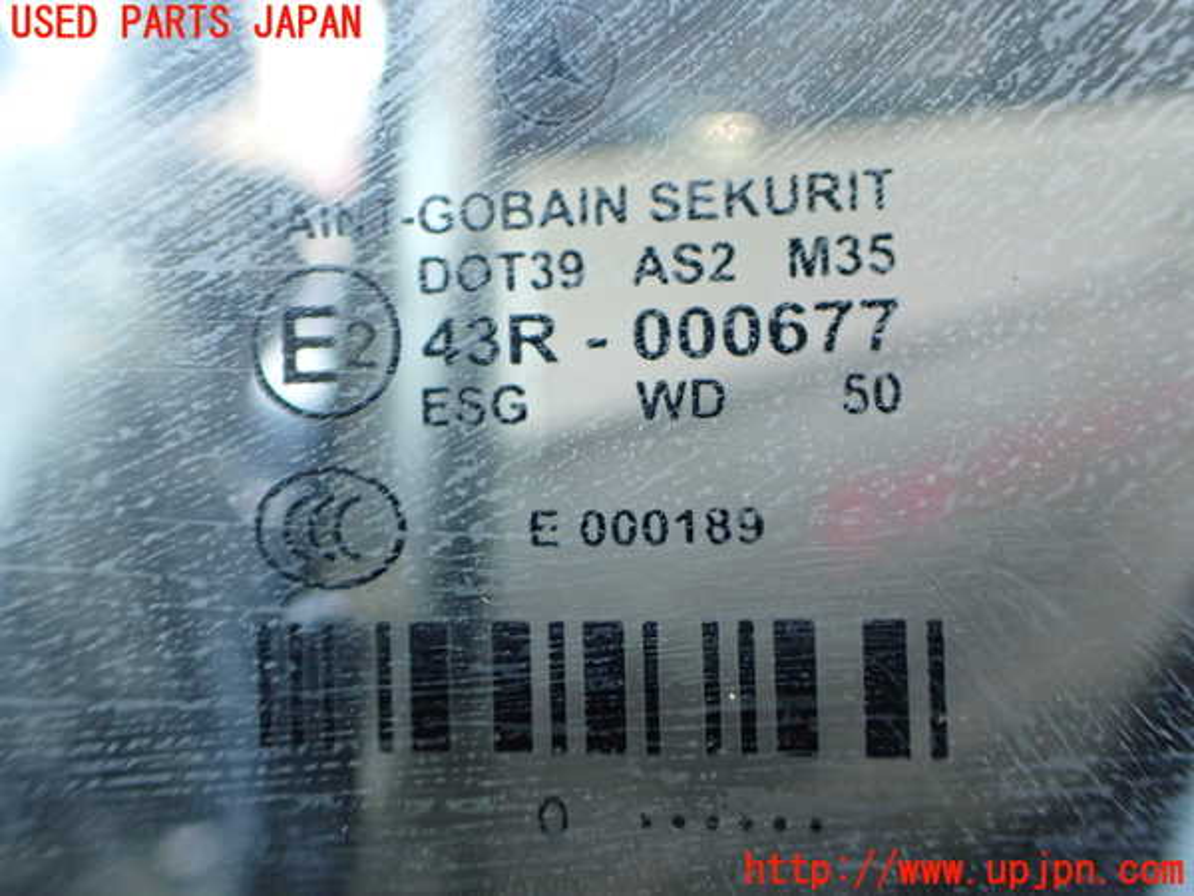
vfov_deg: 46.8
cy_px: 448
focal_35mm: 30
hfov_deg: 60.0
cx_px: 597
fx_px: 1035
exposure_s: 1/125
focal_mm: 5.4
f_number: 2.3
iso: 500
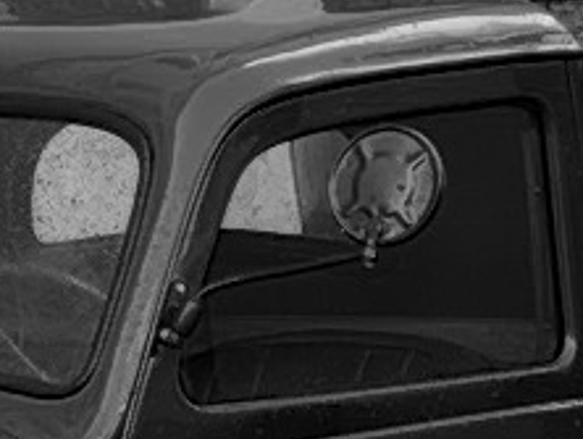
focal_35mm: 399
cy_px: 581
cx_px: -87
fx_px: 6727
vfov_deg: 3.7
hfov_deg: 4.9
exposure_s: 1/125
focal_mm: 50
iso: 200
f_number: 4.5
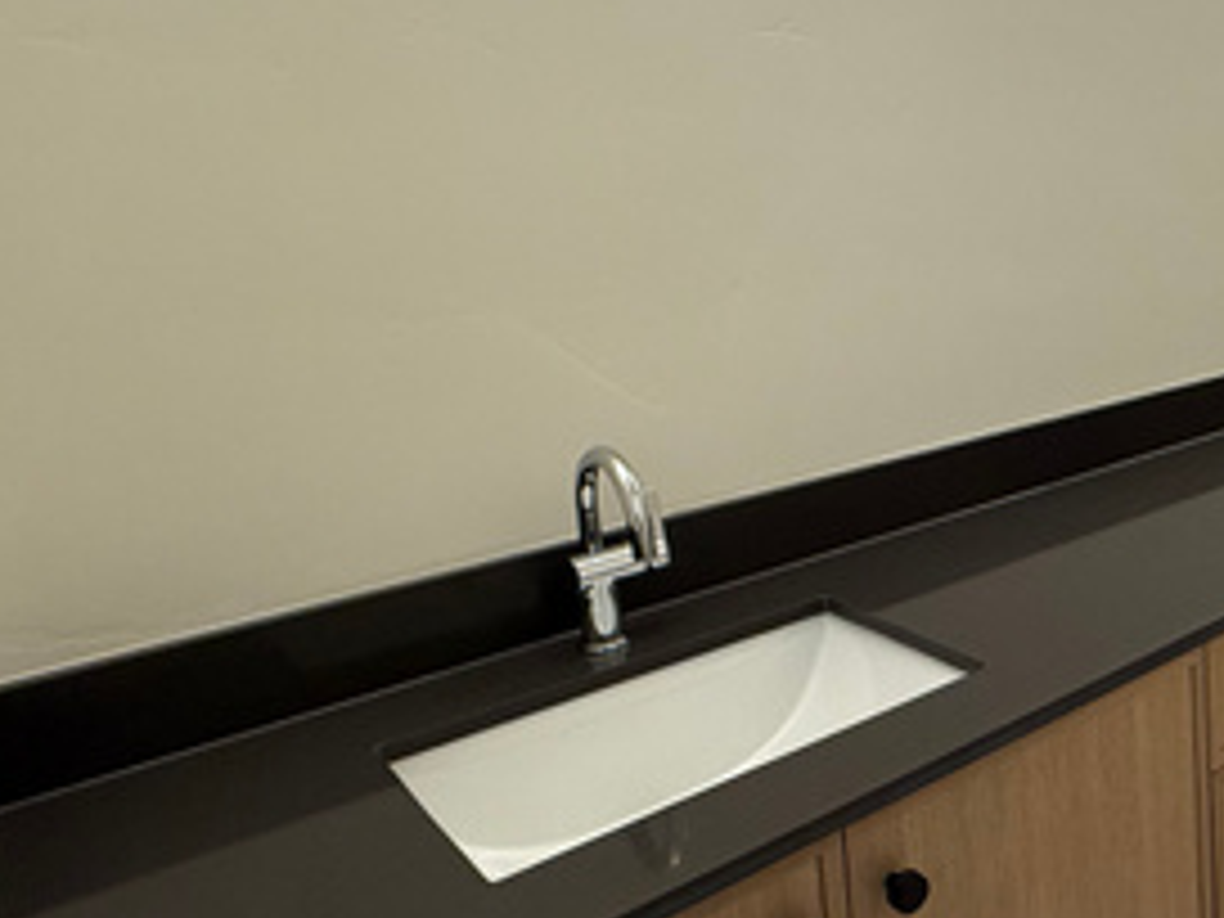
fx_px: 1167
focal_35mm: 33
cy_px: 342
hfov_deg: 45.9
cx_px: 1242
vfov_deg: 42.6
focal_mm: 2.22
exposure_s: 1/120
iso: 250
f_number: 2.2
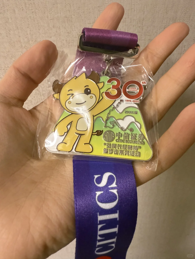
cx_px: 98
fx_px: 180
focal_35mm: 24
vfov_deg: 71.6
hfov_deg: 56.8
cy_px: 130
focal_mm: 2.22
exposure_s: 1/73
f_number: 2.2
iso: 320
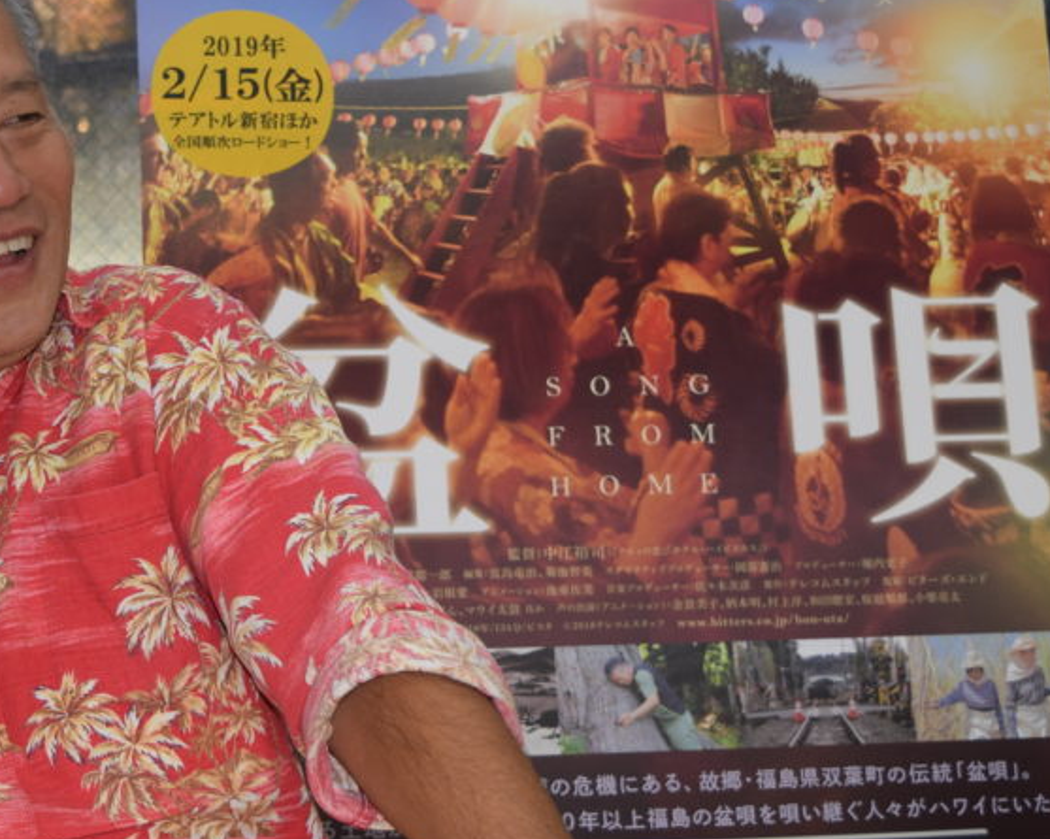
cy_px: 306
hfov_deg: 22.3
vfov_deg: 18.0
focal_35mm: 85
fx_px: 2640
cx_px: 290
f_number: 5
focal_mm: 28
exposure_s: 1/200
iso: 200
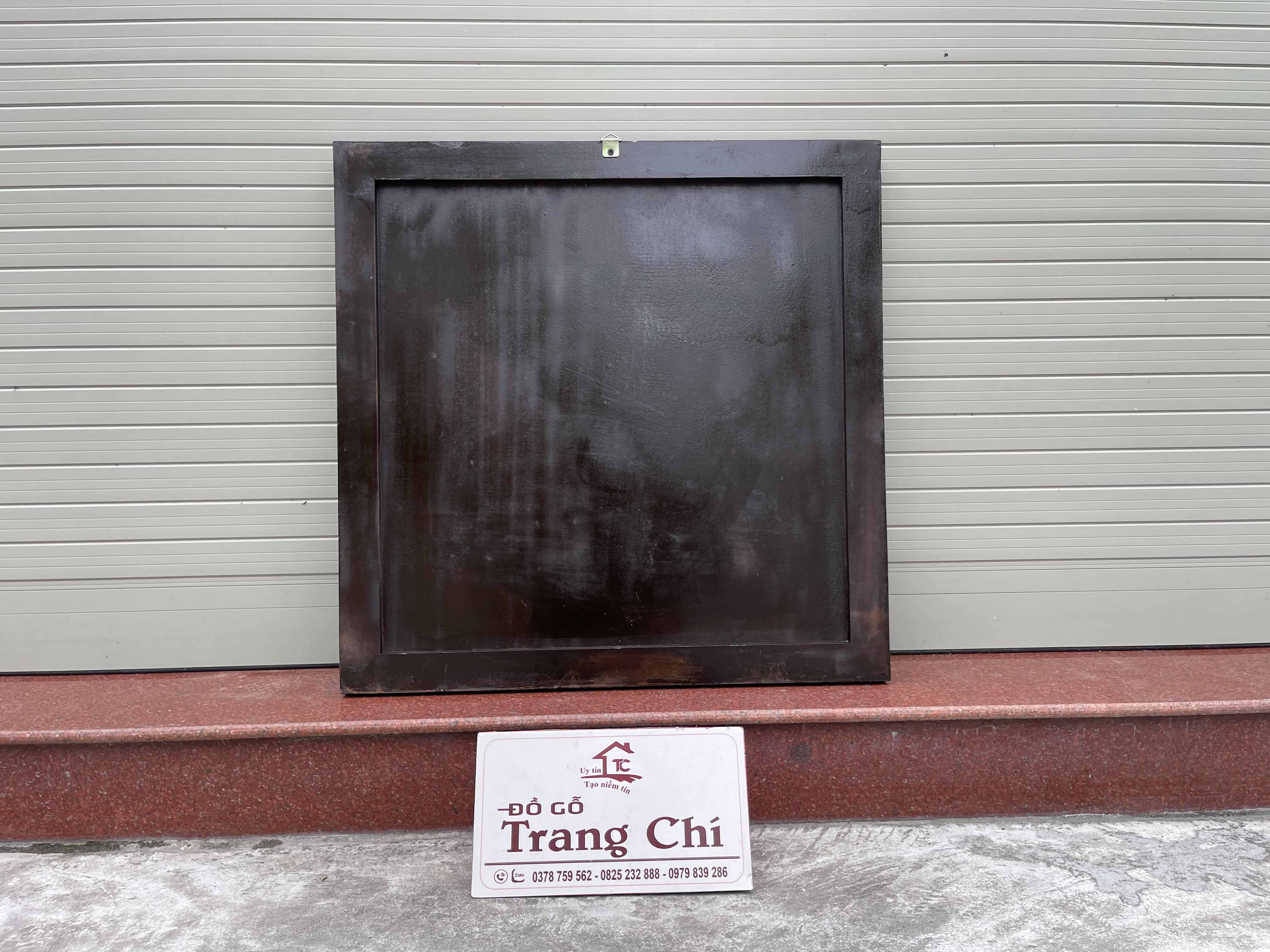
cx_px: 635
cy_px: 476
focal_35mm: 25
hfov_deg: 69.4
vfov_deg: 54.9
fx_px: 917
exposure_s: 1/346
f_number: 1.6
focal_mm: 5.1
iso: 32
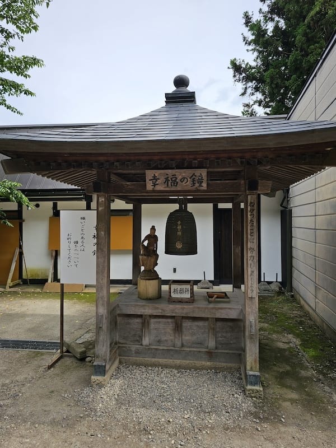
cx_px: 168
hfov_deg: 58.9
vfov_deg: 73.9
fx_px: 298
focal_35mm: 23
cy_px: 224
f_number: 1.7
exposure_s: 1/432
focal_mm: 6.3
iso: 10
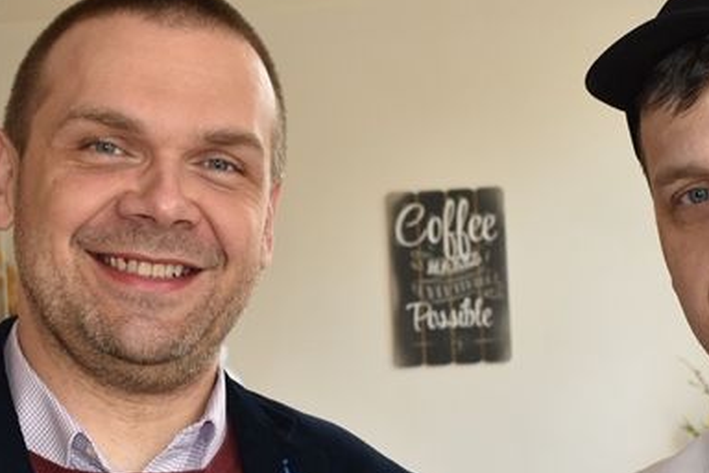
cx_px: 332
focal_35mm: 120
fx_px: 2363
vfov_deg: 11.3
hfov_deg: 17.1
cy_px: 454
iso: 360
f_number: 8
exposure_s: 1/60
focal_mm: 30
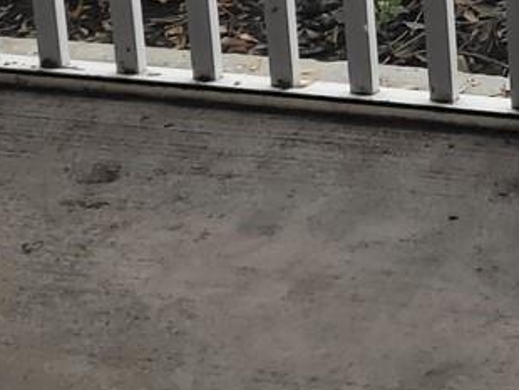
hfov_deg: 13.0
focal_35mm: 134
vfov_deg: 9.8
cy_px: -524
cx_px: 1008
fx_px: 2011
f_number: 1.8
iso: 40
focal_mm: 5.4
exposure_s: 1/147
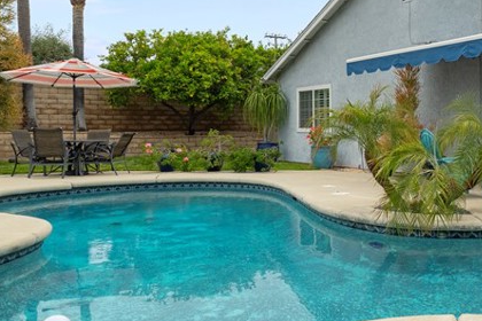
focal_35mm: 39
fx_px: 522
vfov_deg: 34.2
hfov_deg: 44.9
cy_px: 143
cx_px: 436
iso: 800
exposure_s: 1/320
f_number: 9
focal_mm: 16
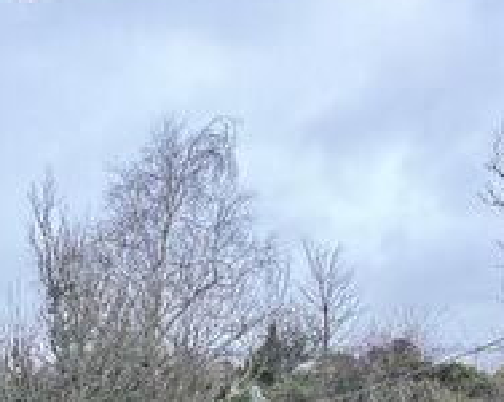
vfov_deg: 25.2
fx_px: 760
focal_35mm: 51
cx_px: 161
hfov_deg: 36.3
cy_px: 535
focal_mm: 2.22
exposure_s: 1/99
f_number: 2.2
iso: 40
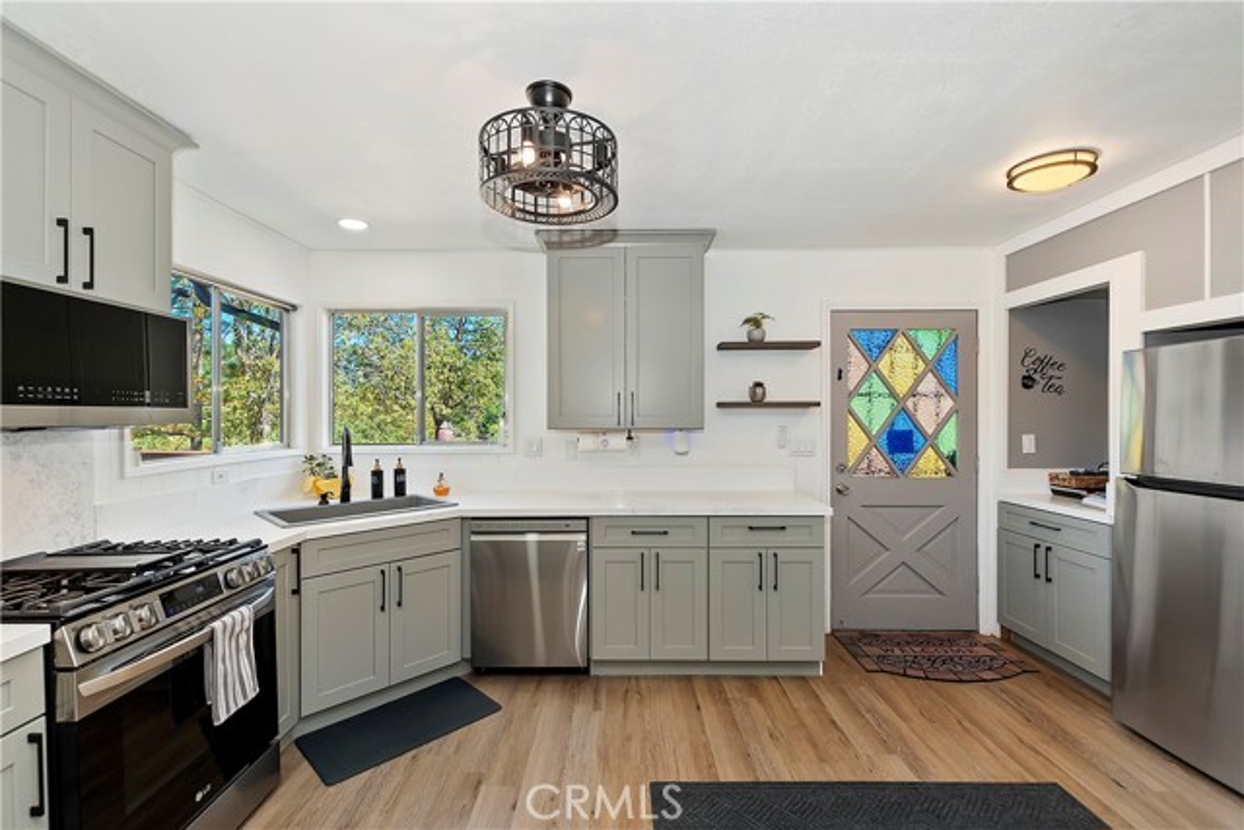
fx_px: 518
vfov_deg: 77.4
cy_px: 415
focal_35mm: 15
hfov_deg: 100.4
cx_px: 622
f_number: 8
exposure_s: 1/30
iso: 360
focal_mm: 10
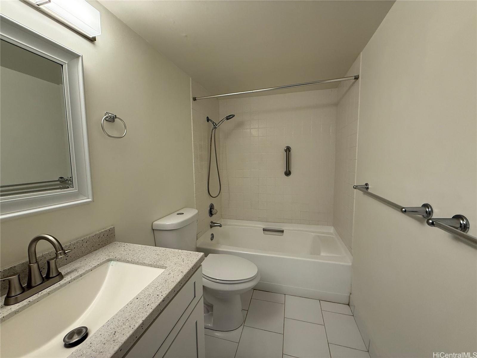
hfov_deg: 102.1
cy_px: 179
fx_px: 193
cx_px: 238
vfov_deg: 85.7
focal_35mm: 14
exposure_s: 1/120
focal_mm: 2.22
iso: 160
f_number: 2.2
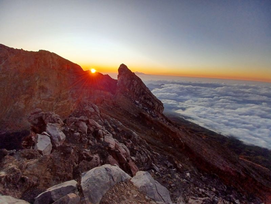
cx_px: 136
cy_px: 102
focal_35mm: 13
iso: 40
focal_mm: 1.42
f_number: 2.2
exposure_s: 1/211
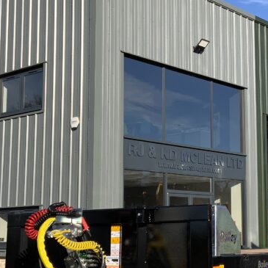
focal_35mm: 72
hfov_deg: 23.6
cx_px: 214
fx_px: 631
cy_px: 141
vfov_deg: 24.0
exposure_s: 1/1626
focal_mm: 3
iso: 16
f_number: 1.8
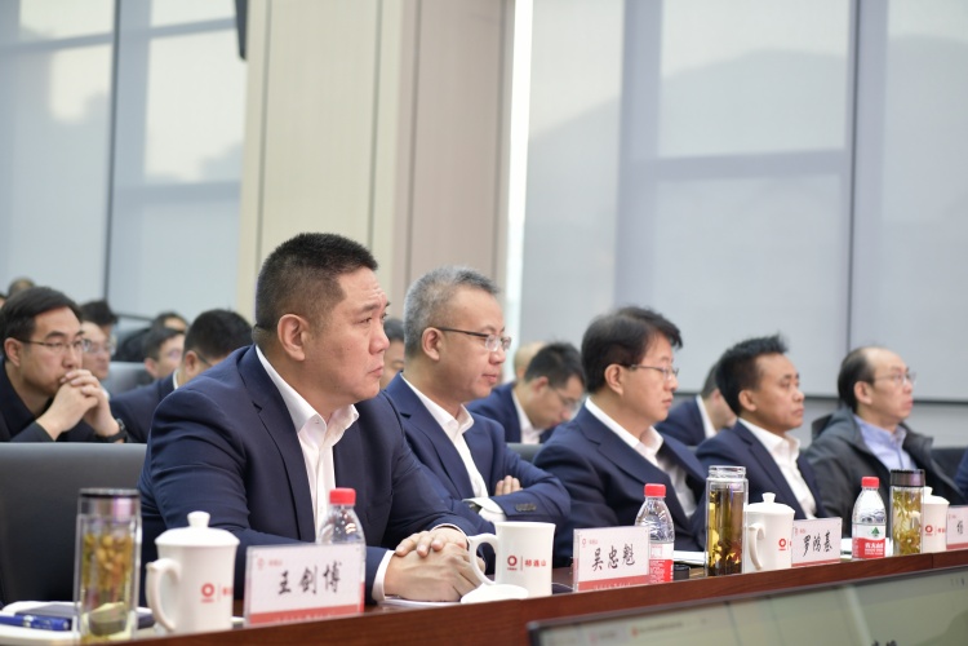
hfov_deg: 28.8
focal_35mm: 70
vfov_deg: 19.5
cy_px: 323
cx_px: 484
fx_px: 1882
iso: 800
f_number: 4
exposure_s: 1/80
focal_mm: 70
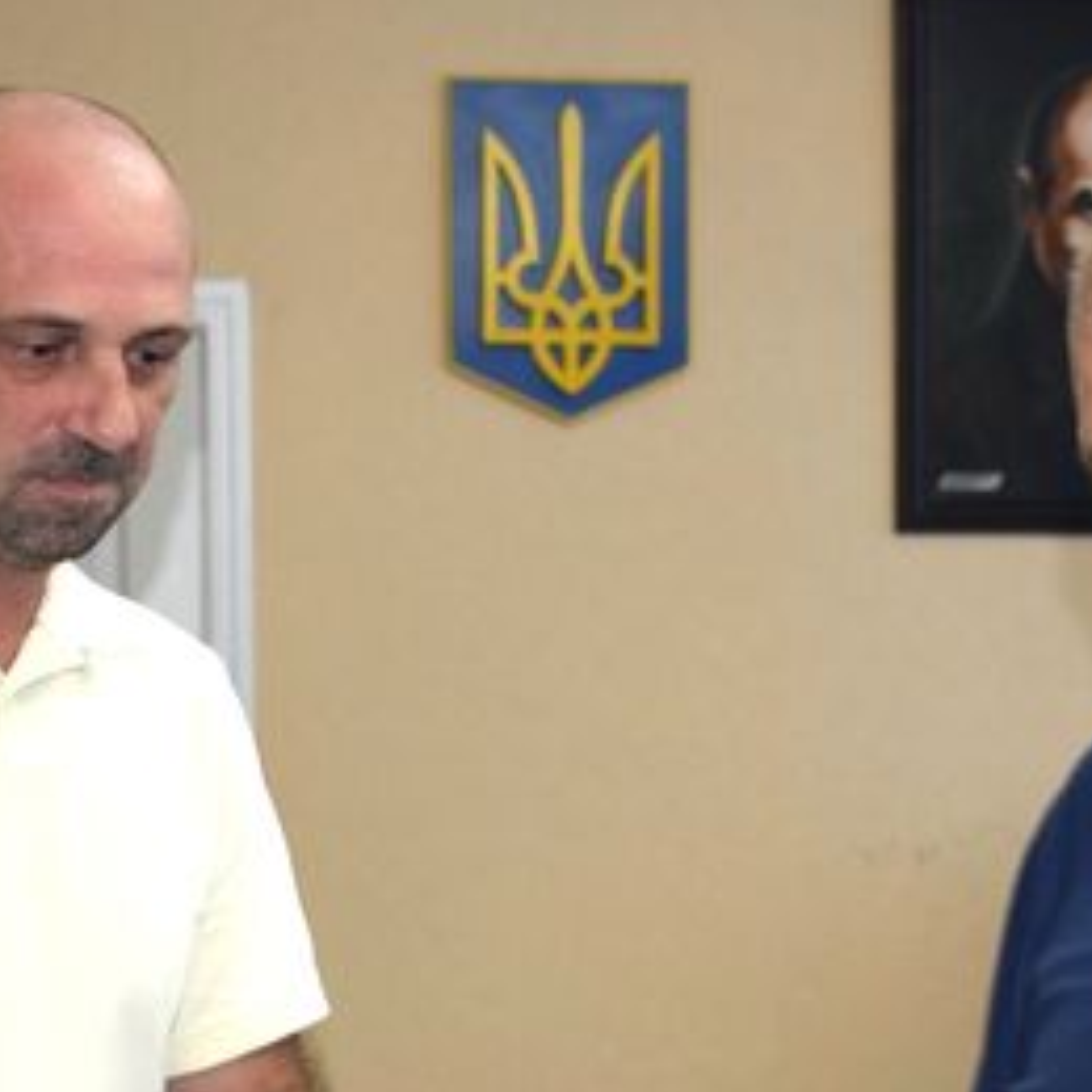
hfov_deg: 17.5
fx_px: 3541
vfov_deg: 17.4
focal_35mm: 99
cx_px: 517
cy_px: 806
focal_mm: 27
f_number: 4.5
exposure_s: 1/80
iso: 800
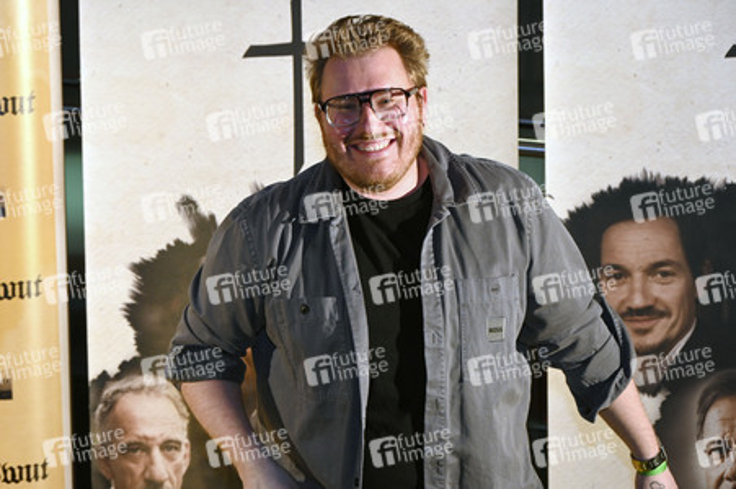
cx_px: 368
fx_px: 1696
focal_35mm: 83
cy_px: 244
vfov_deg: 16.4
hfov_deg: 24.5
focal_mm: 83
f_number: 6.3
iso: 2000
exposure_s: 1/200
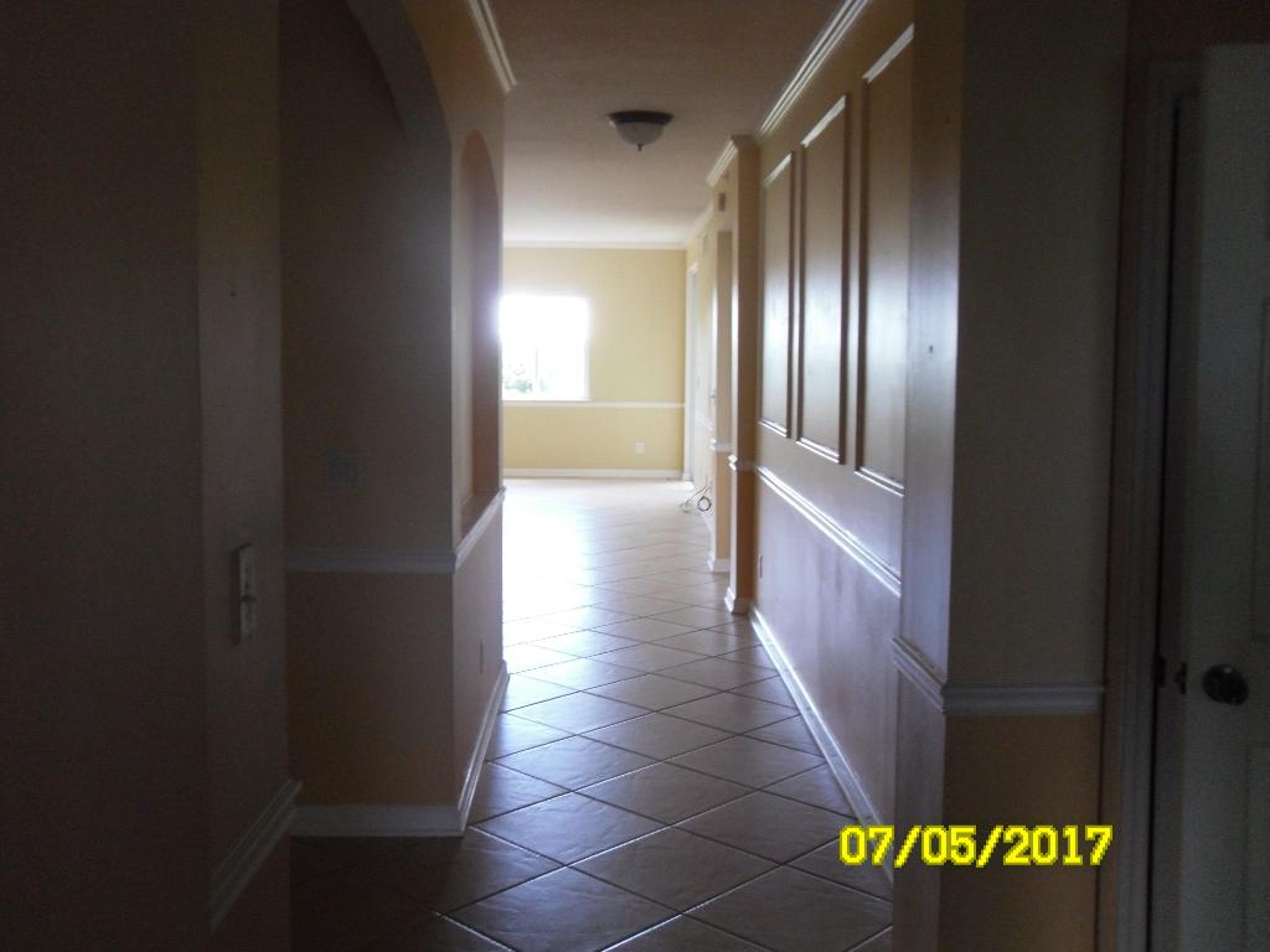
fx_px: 1651
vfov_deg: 32.2
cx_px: 635
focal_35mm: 45
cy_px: 476
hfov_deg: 42.1
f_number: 3.5
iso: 400
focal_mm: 6.3
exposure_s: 1/45
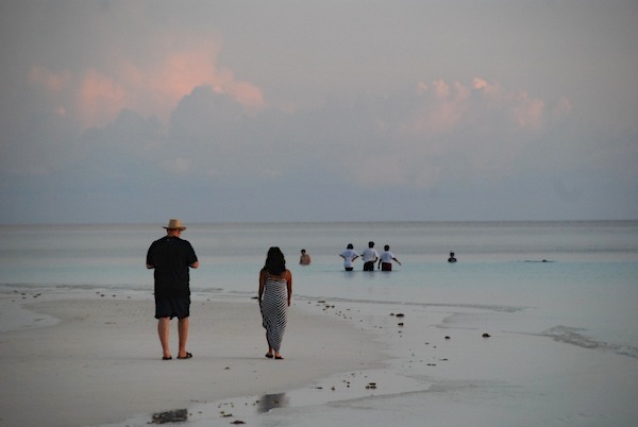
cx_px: 319
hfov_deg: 6.9
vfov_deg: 4.6
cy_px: 214
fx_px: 5324
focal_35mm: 300
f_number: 5.6
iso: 640
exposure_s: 1/500
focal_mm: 200
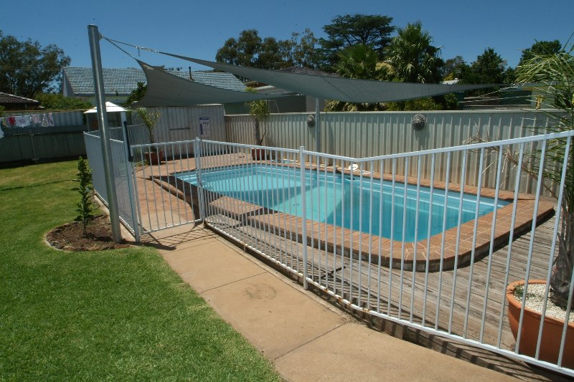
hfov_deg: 81.2
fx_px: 335
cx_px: 287
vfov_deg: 59.5
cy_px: 191
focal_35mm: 21
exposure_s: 1/125
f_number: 22
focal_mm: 14
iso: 400
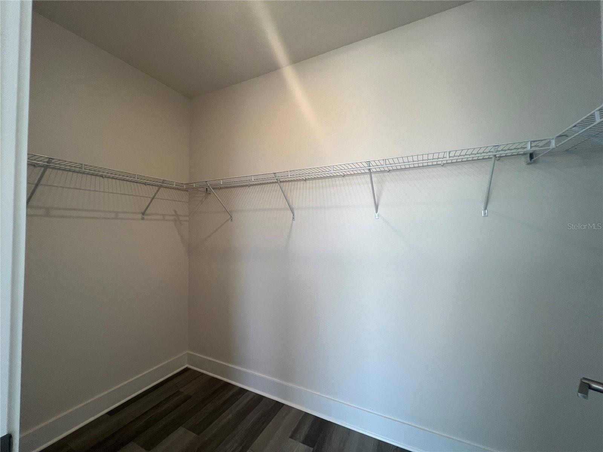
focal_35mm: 13
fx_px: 226
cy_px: 226
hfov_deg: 106.2
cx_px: 302
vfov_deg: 89.9
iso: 80
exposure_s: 1/120
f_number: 1.8
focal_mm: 1.57
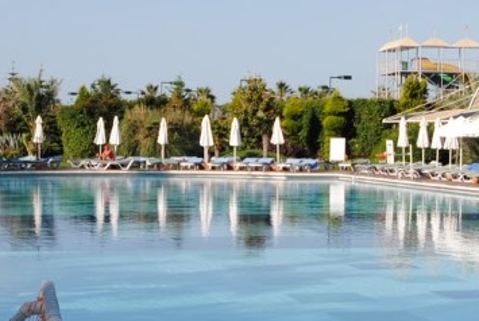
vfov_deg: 11.9
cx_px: 262
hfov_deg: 17.6
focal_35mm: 116
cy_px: 162
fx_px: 1546
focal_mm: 24
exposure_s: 1/250
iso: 100
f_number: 7.1
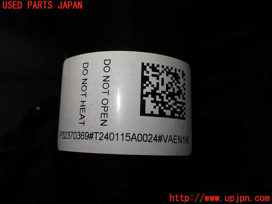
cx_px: 136
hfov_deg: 60.0
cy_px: 102
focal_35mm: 30
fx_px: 236
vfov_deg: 46.8
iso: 100
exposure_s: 1/125
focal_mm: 5.4
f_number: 3.2
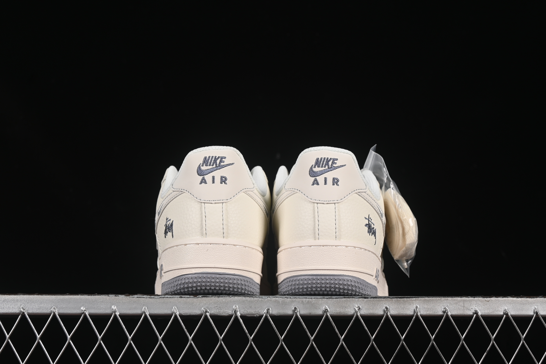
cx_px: 273
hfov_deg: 27.0
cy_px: 182
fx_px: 1137
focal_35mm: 75
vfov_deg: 18.2
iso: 160
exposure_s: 1/80
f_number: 8
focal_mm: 50
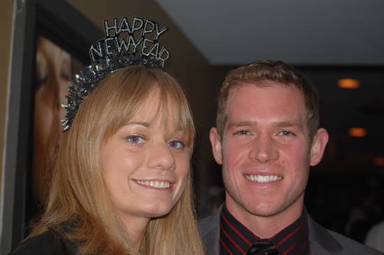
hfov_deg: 24.6
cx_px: 192
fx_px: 879
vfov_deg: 16.5
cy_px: 128
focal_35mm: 82
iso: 400
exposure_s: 1/60
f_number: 4
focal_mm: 55
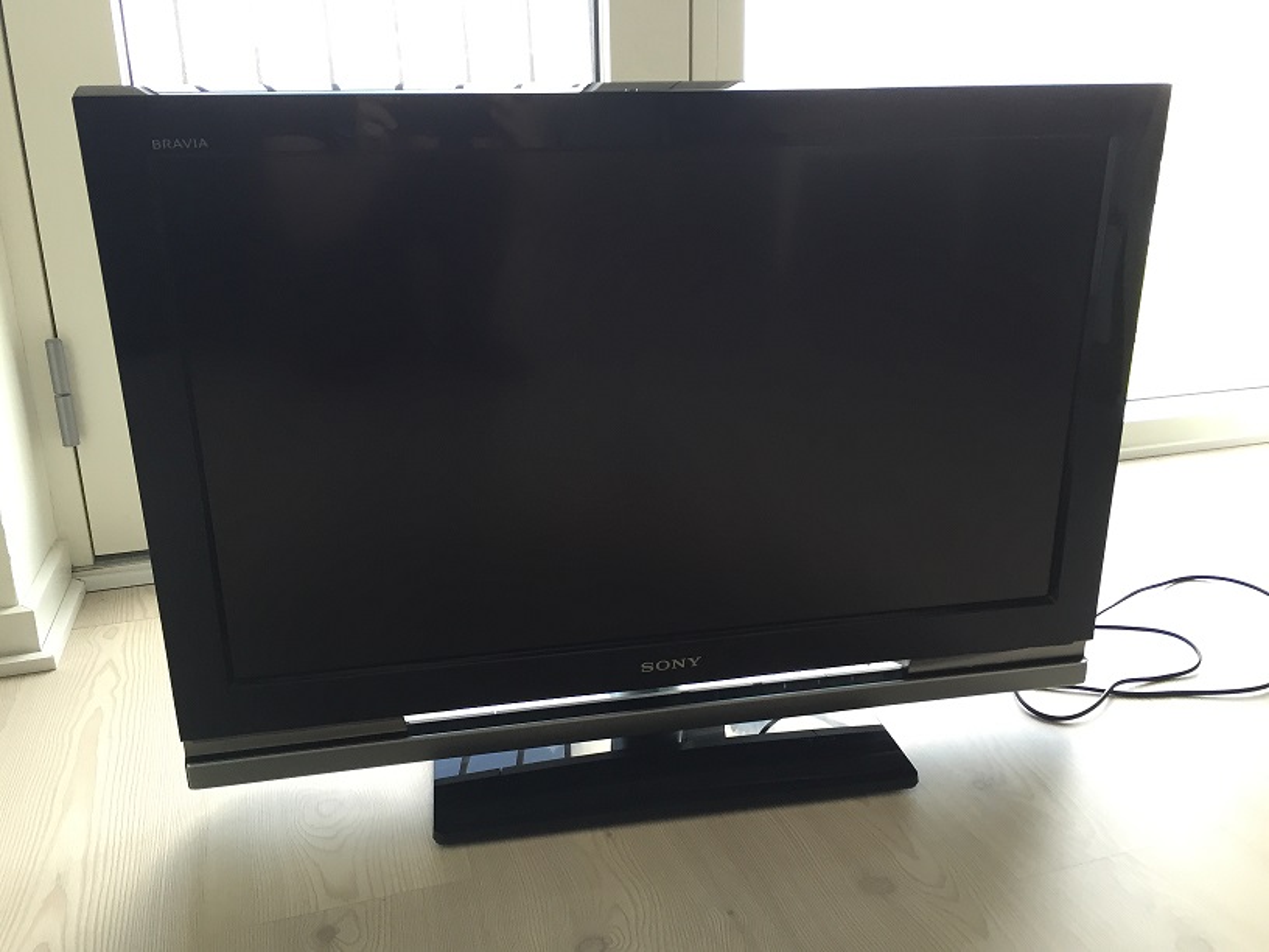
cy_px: 476
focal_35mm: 29
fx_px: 1063
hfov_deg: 61.7
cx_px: 634
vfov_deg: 48.2
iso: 32
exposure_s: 1/30
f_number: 2.2
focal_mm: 4.15
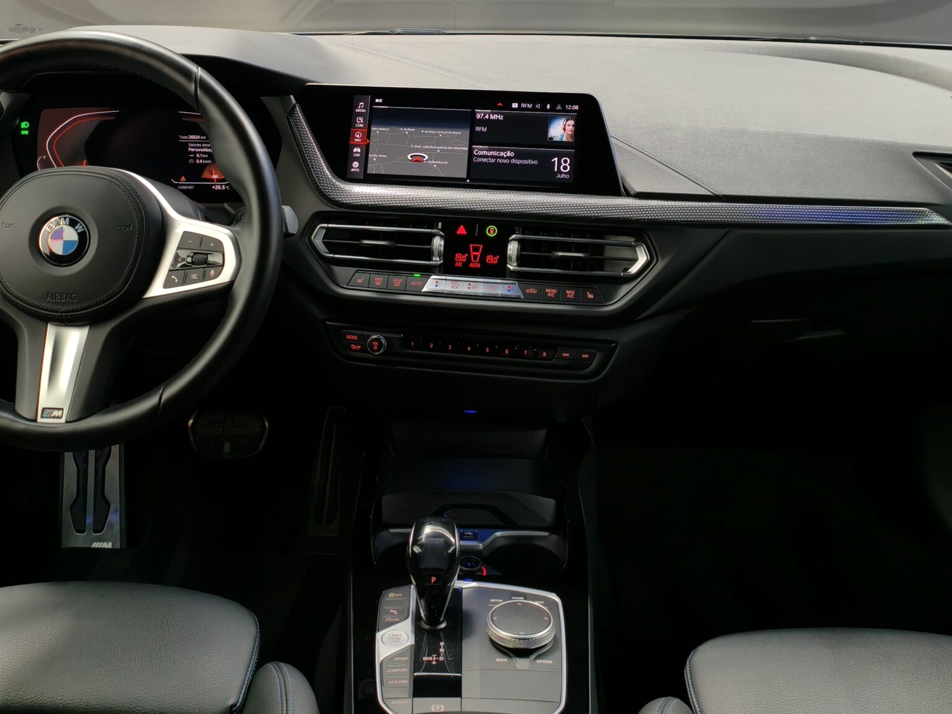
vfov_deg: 36.9
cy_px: 189
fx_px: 1045
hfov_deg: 48.9
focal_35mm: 38
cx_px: 439
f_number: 1.57
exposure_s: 1/33.3
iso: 224
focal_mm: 6.54
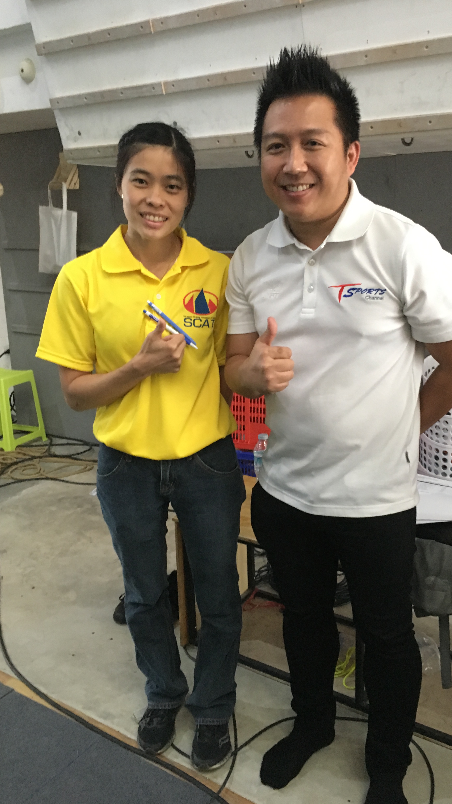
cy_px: 400
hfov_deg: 36.6
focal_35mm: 32
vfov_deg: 61.0
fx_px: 682
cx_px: 248
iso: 400
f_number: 2.2
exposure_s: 1/17
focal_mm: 4.15
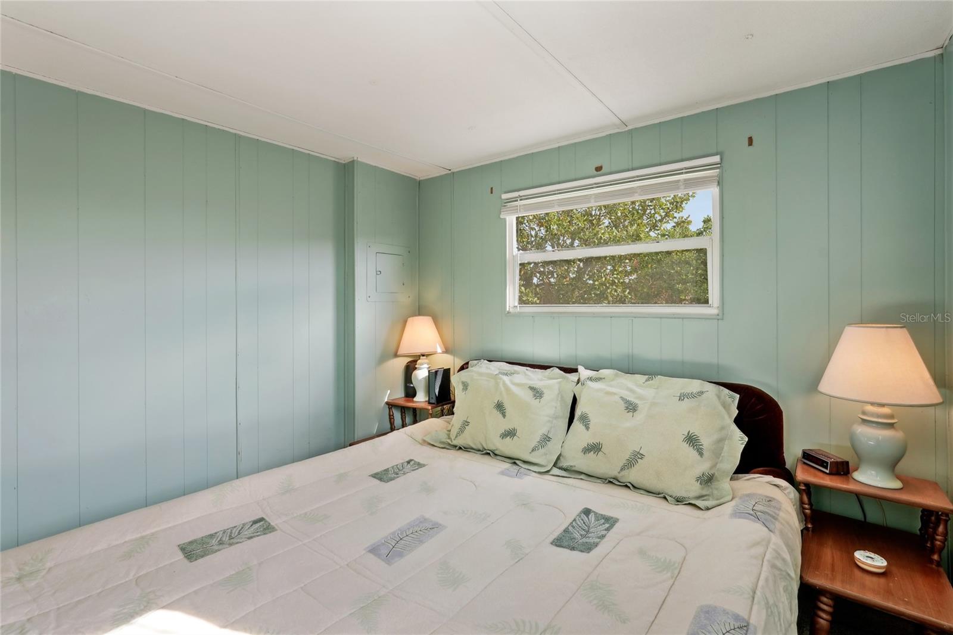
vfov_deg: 72.0
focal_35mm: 16
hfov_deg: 95.0
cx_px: 476
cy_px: 318
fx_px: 437
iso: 400
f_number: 8
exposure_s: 1/125
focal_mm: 16.5
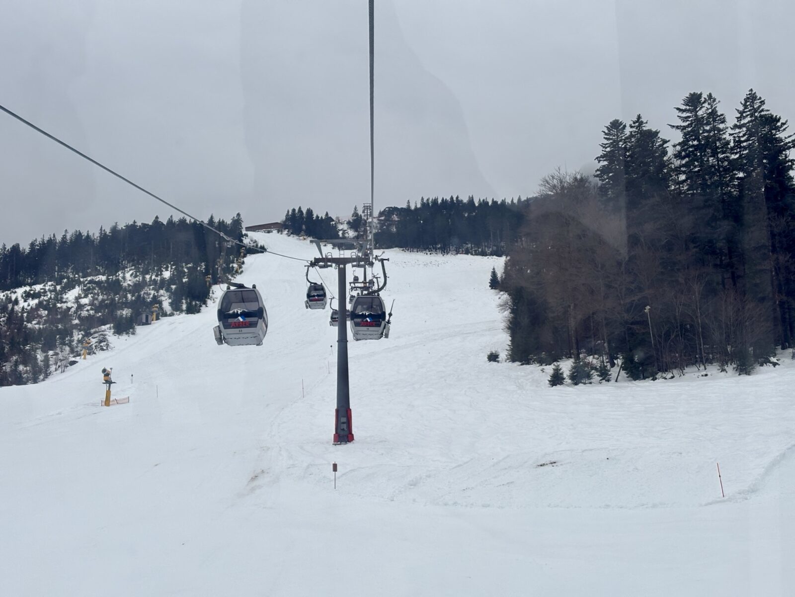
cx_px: 398
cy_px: 298
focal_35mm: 52
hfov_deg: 36.8
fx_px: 1194
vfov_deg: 28.0
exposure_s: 1/1783
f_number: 1.6
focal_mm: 5.96
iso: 32
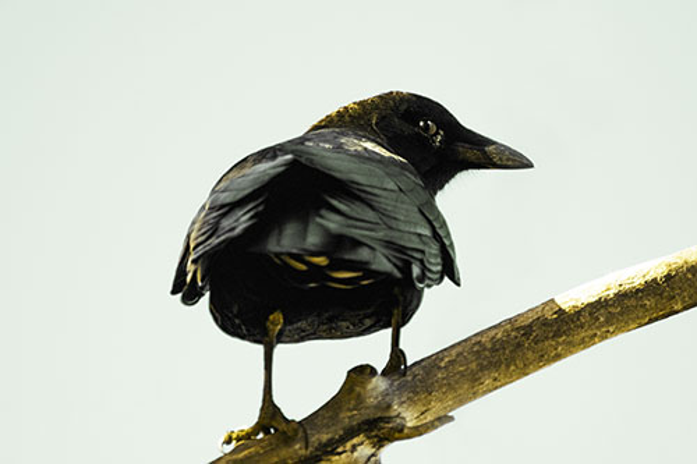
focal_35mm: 1050
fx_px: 20321
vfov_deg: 1.3
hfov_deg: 2.0
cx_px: 348
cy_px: 232
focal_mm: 1050
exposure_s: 1/1250
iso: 3200
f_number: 12
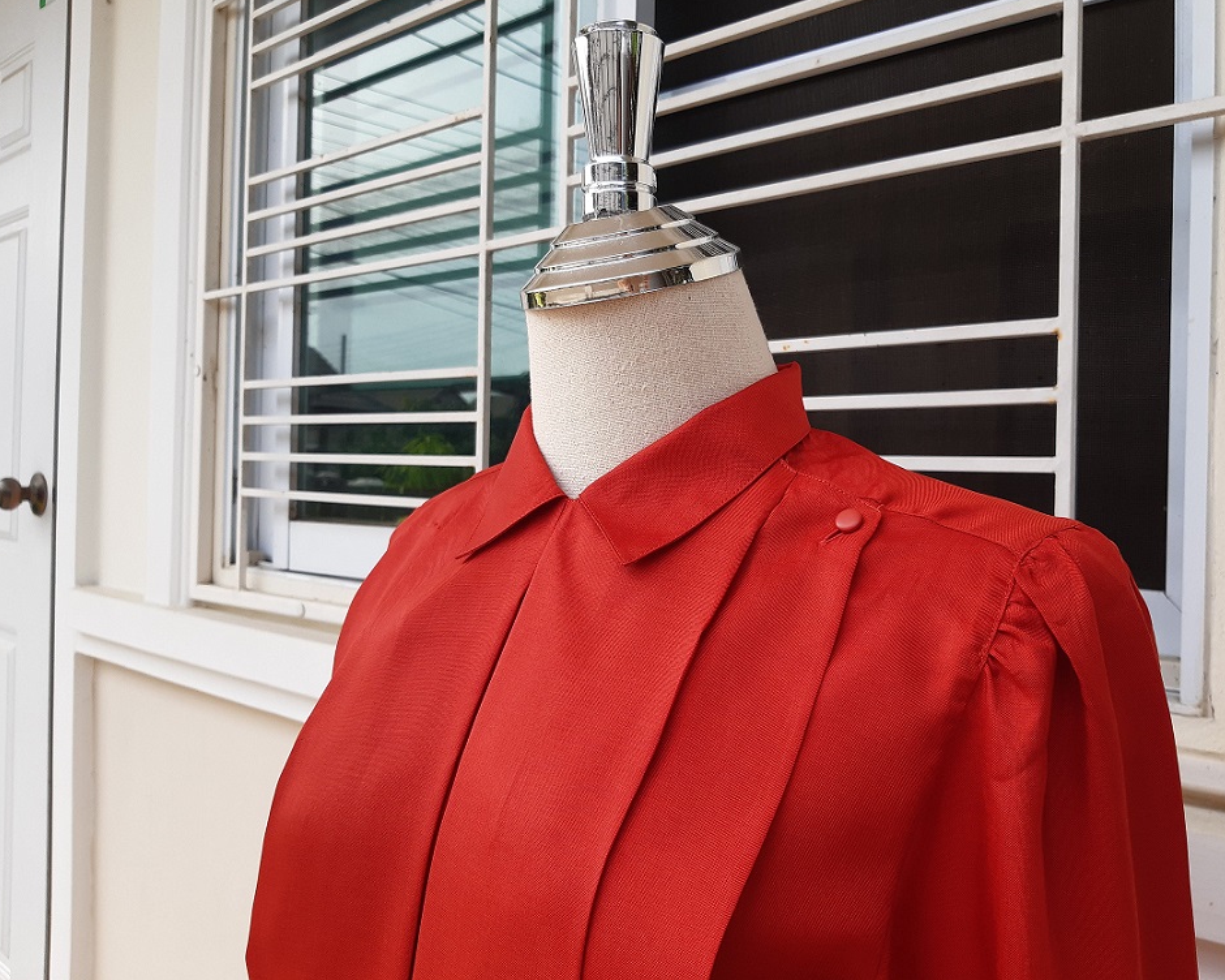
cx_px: 661
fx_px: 1015
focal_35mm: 28
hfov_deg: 62.1
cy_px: 480
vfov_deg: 51.5
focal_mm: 3.92
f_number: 1.7
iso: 100
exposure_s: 1/417
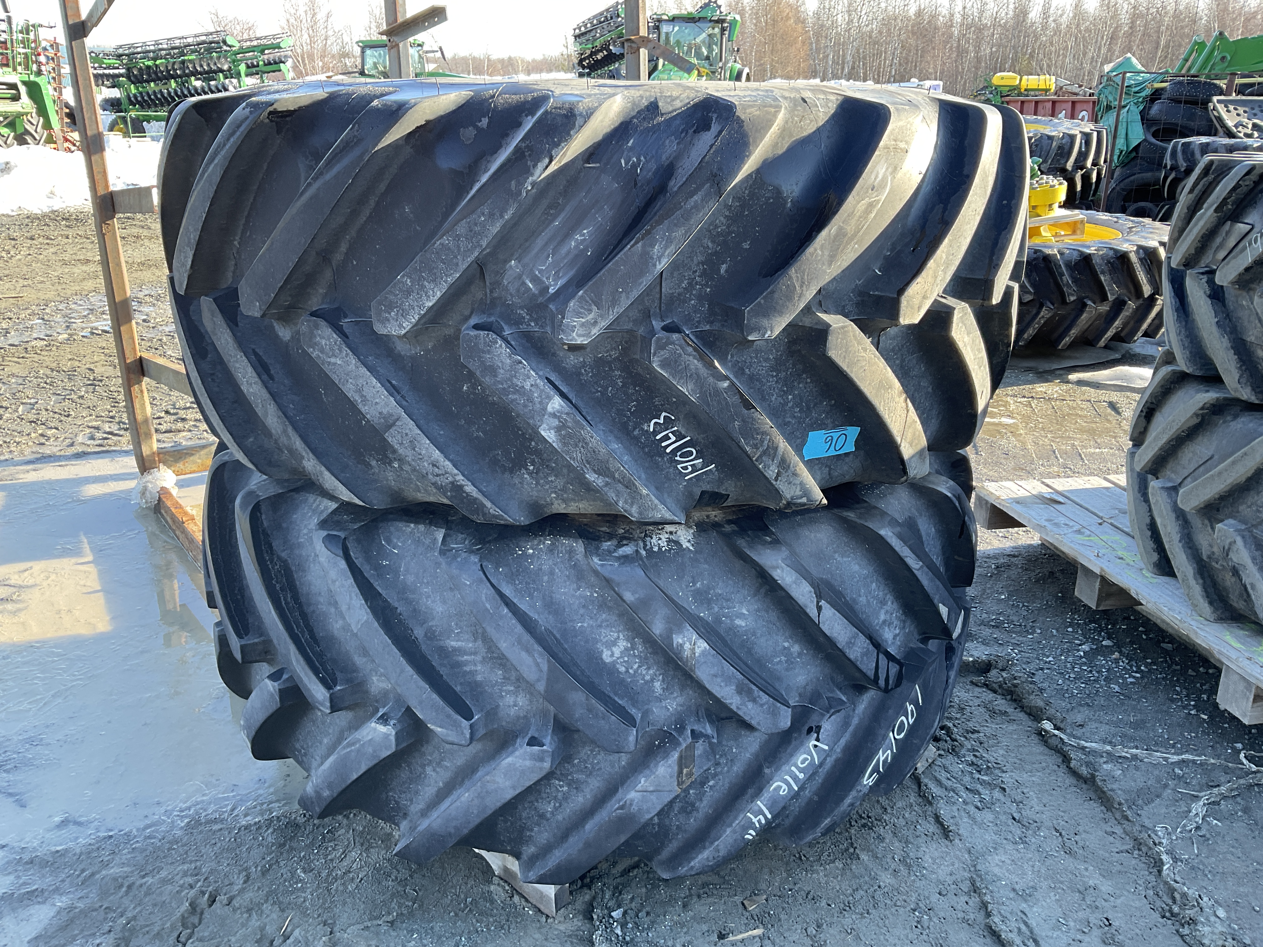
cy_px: 474
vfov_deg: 48.2
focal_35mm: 29
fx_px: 1058
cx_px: 632
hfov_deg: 61.7
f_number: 1.8
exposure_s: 1/122
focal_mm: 3
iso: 20
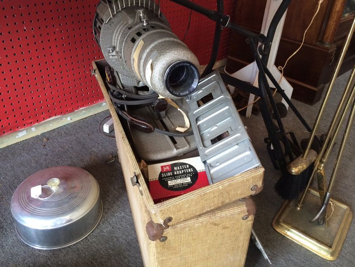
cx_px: 178
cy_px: 134
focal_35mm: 30
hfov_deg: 60.0
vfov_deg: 46.8
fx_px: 308
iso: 64
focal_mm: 4.12
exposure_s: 1/30
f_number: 2.2
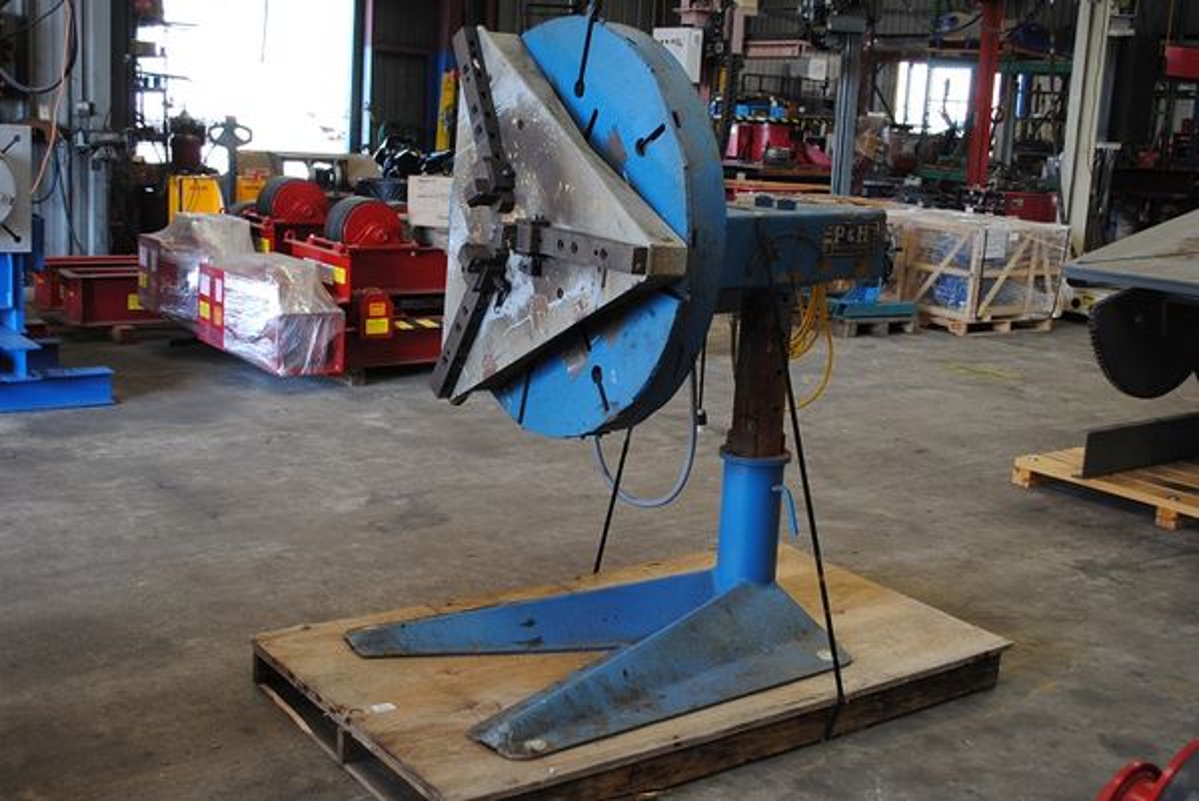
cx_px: 600
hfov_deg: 44.9
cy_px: 400
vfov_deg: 30.9
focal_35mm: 44
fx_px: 1450
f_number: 4.5
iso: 200
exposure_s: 1/50
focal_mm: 29
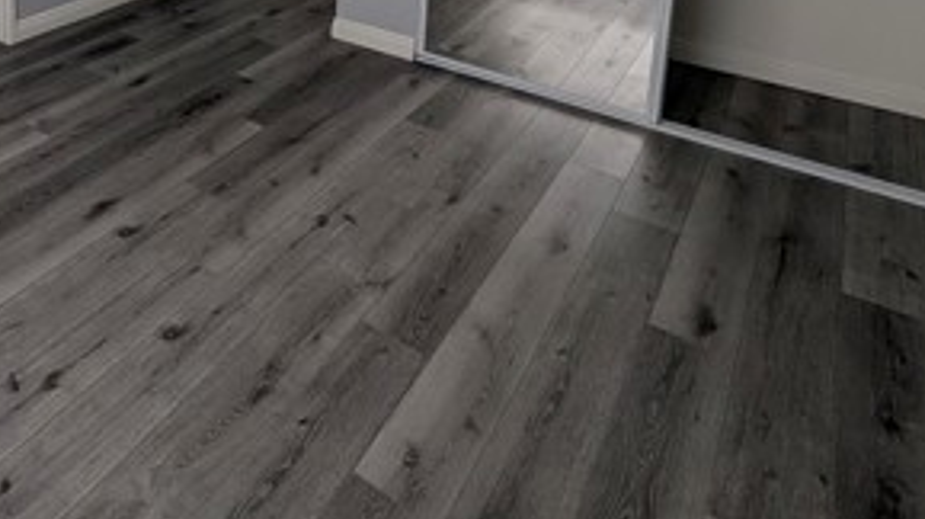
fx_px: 711
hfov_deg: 59.5
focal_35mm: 29
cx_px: 154
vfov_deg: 31.5
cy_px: -146
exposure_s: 1/371
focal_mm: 2.02
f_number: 1.7
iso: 58
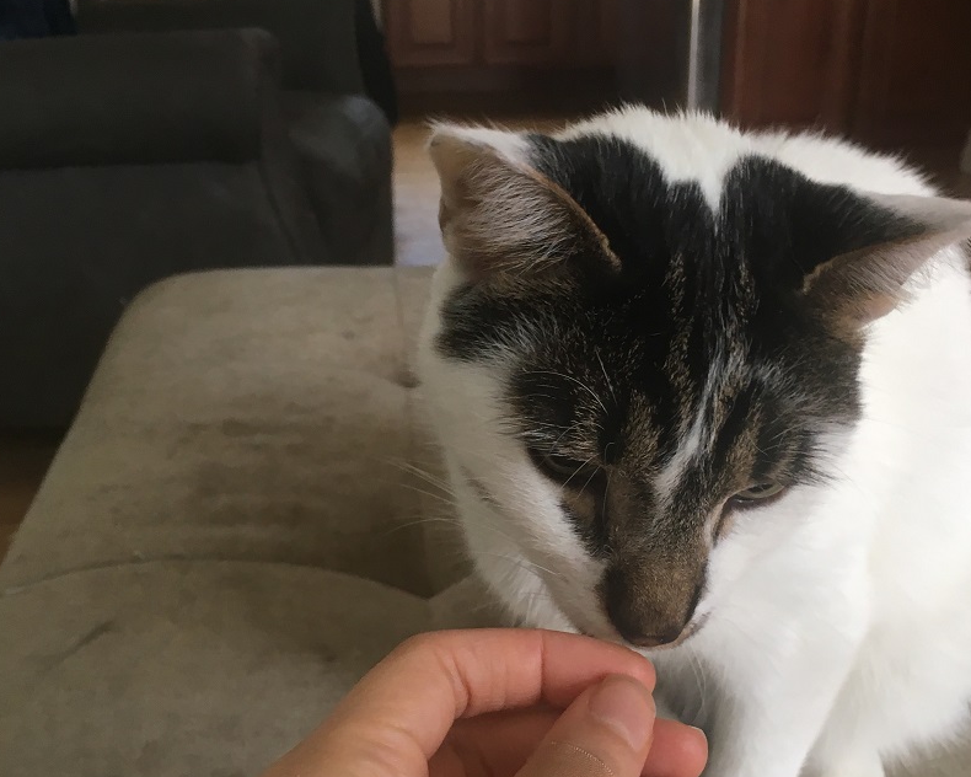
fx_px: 1236
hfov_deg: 42.9
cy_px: 436
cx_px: 508
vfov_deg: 34.9
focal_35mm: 43
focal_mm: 4.15
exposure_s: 1/30
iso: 50
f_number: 2.2
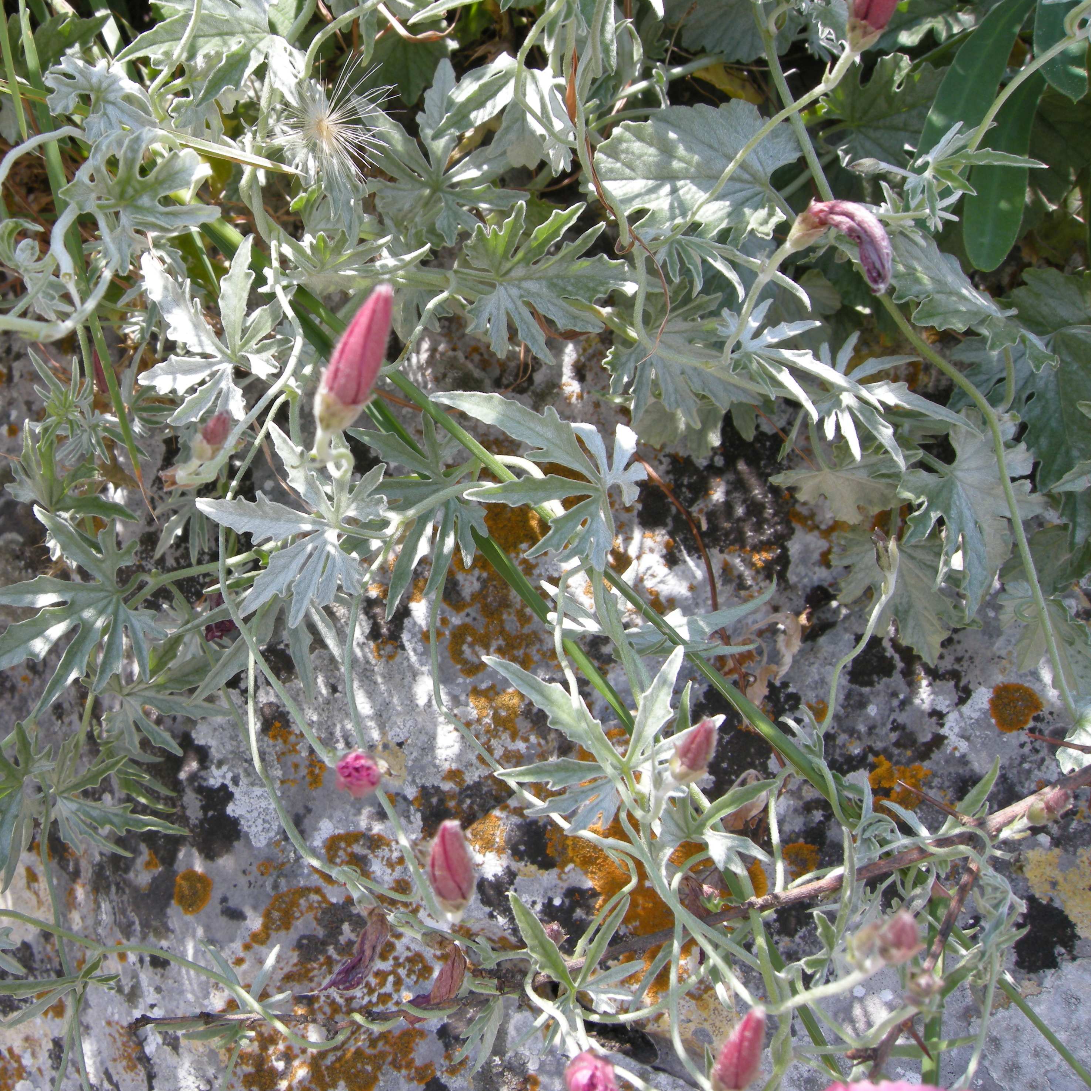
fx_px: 1498
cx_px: 355
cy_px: 549
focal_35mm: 42
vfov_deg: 40.0
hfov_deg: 39.5
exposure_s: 1/128
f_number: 4.8
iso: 64
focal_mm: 7.5
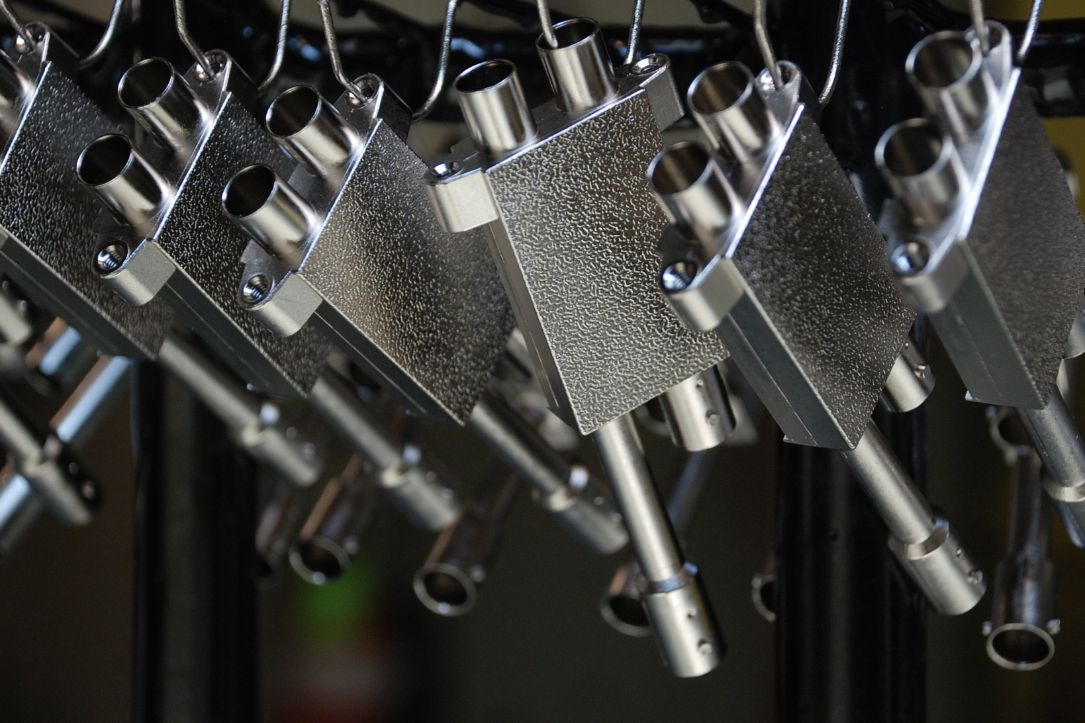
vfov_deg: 12.5
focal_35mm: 110
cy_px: 324
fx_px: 3315
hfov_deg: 18.6
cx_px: 606
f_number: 5.3
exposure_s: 1/50
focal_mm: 62
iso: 400
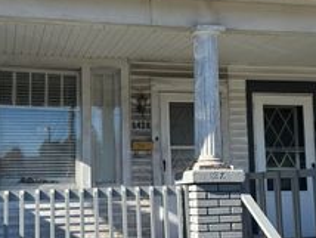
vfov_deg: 26.1
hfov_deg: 34.2
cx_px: 130
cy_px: 137
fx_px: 512
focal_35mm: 56
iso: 80
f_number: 1.78
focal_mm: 6.86
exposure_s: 1/1517
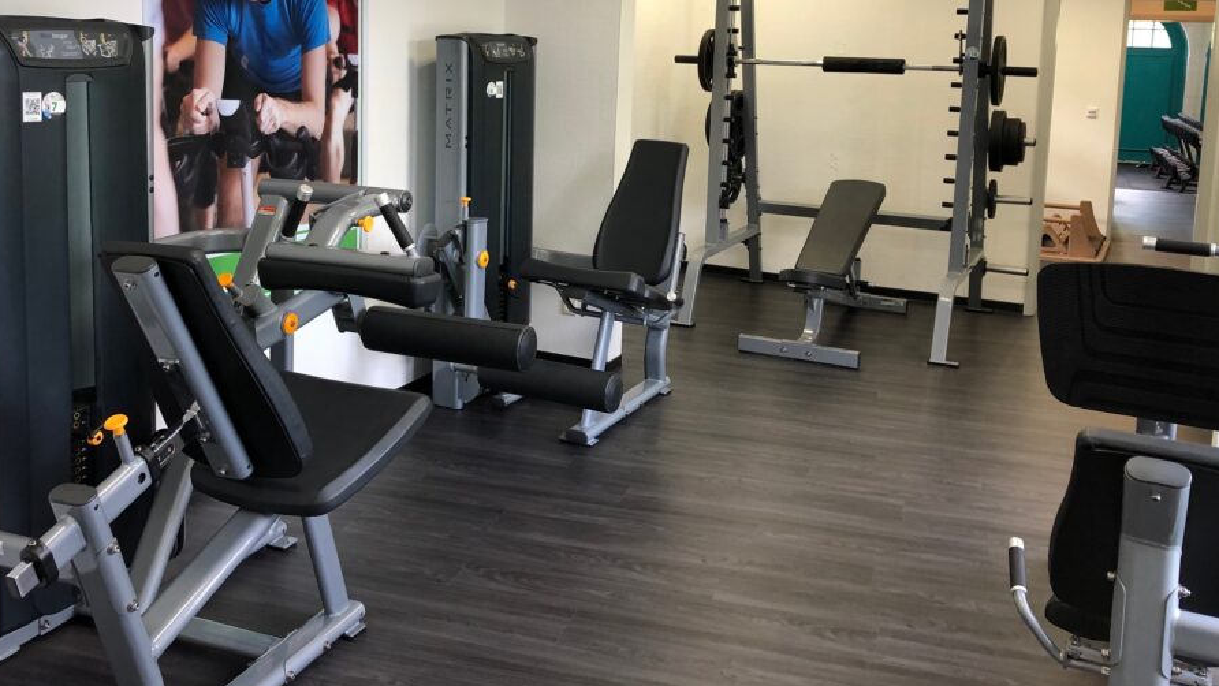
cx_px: 599
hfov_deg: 56.6
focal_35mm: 35
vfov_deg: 33.1
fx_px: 1131
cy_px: 175
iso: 40
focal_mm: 3.99
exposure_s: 1/20
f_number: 1.8
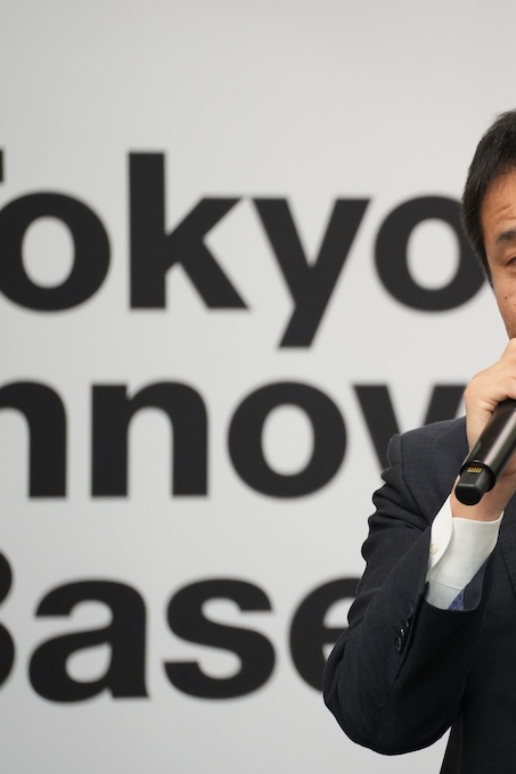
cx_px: 550
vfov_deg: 4.6
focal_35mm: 452
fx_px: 9722
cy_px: 386
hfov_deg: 3.0
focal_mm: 300
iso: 4000
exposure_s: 1/100
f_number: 6.3
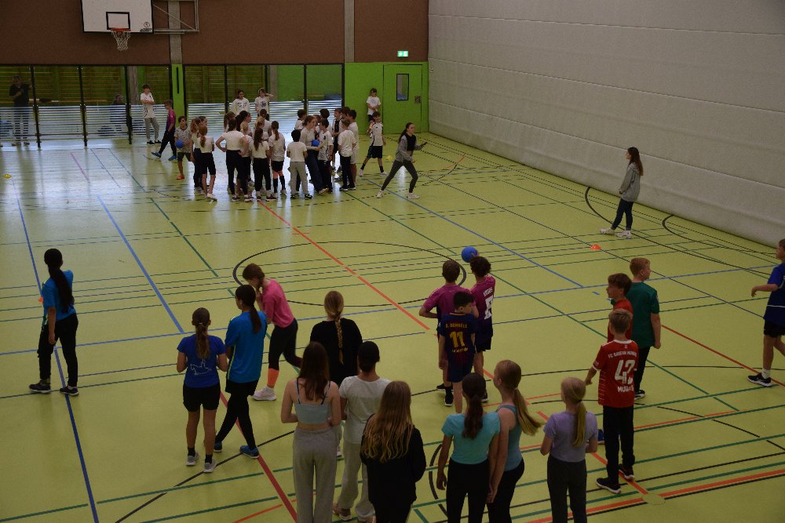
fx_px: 1014
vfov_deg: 29.0
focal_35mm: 46
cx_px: 392
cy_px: 262
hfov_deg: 42.3
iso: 800
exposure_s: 1/160
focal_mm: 31
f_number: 4.5
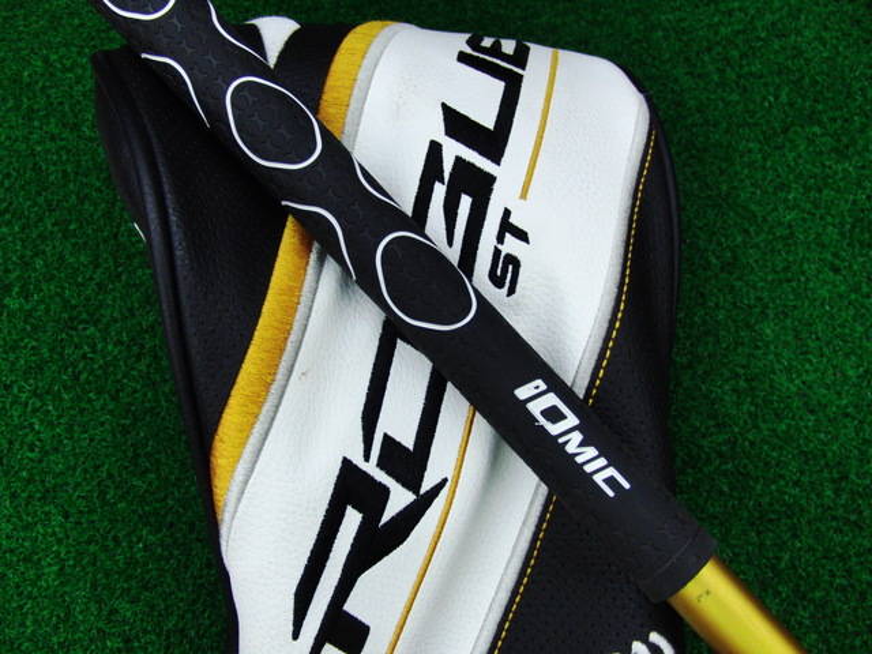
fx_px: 932
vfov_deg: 38.7
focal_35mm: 37
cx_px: 436
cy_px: 327
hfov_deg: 50.1
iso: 250
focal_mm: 6.42
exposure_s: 1/80
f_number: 3.6
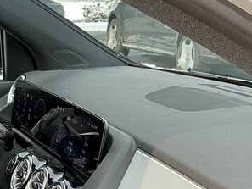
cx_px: -67
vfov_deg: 14.0
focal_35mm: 100
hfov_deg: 18.4
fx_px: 728
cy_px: 276
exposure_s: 1/120
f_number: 1.8
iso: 32
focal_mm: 3
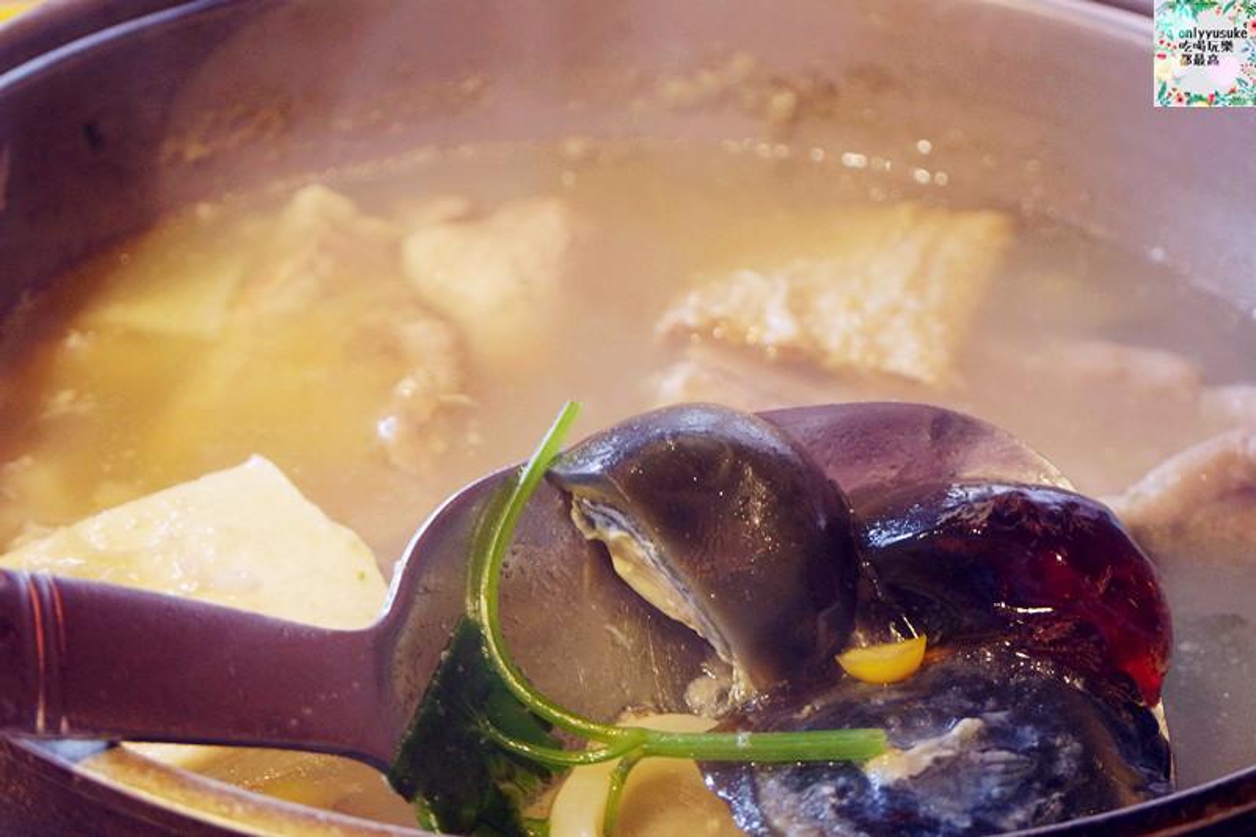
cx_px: 628
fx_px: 2511
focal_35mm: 72
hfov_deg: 28.1
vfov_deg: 18.9
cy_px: 418
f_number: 5.6
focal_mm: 27
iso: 1600
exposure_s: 1/15
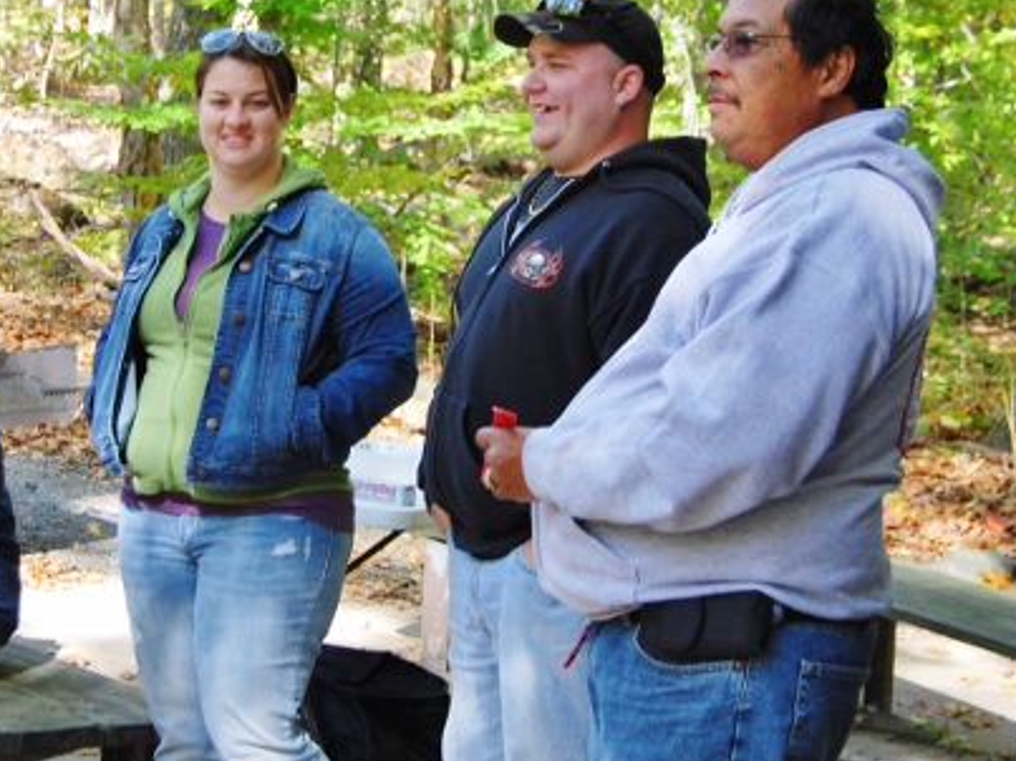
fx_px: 2523
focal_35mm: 86
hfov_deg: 22.7
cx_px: 325
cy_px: 265
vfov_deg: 17.1
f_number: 5
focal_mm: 30
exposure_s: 1/100
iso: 200
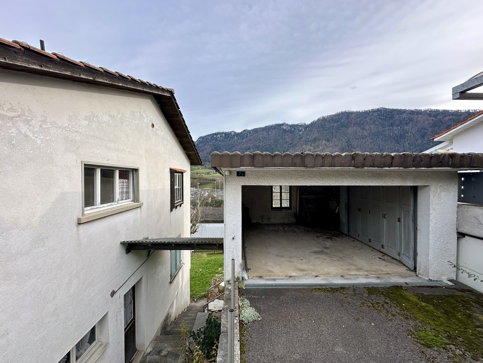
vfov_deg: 85.7
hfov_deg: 102.1
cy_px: 182
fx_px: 195
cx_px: 242
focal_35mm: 14
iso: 40
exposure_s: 1/469
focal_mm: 2.22
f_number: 2.2
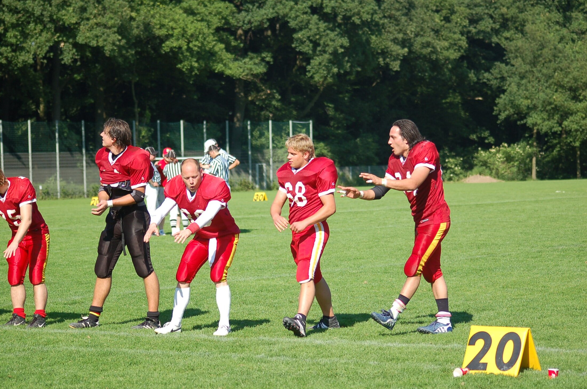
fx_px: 2099
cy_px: 194
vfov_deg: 10.6
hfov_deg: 15.9
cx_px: 294
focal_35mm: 129
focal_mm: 86
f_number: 4
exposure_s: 1/1000
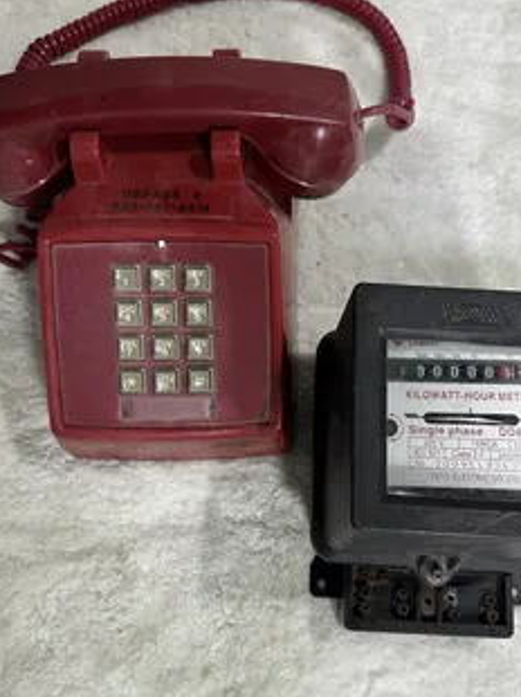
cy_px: 375
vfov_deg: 58.3
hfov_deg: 45.3
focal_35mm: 31
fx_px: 623
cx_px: 294
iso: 200
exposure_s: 1/49
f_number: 1.78
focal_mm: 6.86
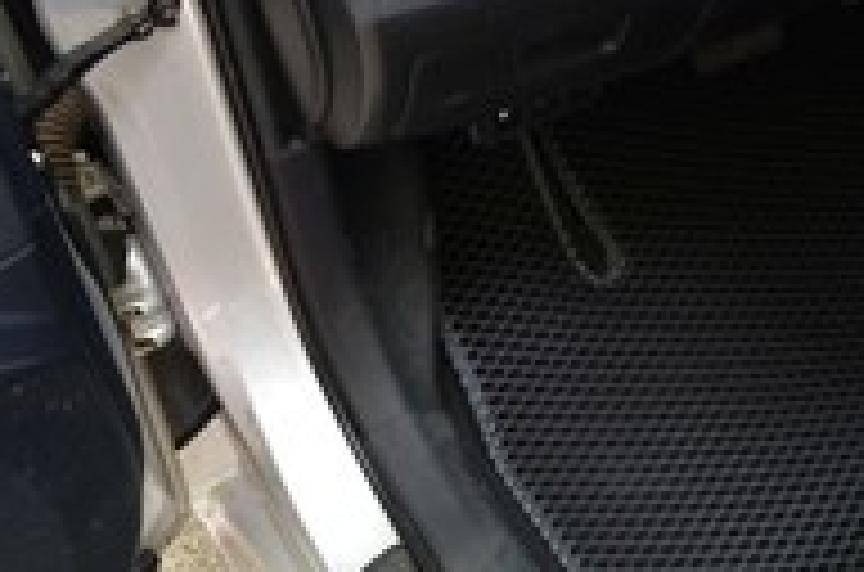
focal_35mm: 59
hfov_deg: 32.3
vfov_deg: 22.9
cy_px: 315
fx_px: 1412
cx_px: 778
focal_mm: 18
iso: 400
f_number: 4
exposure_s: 1/60
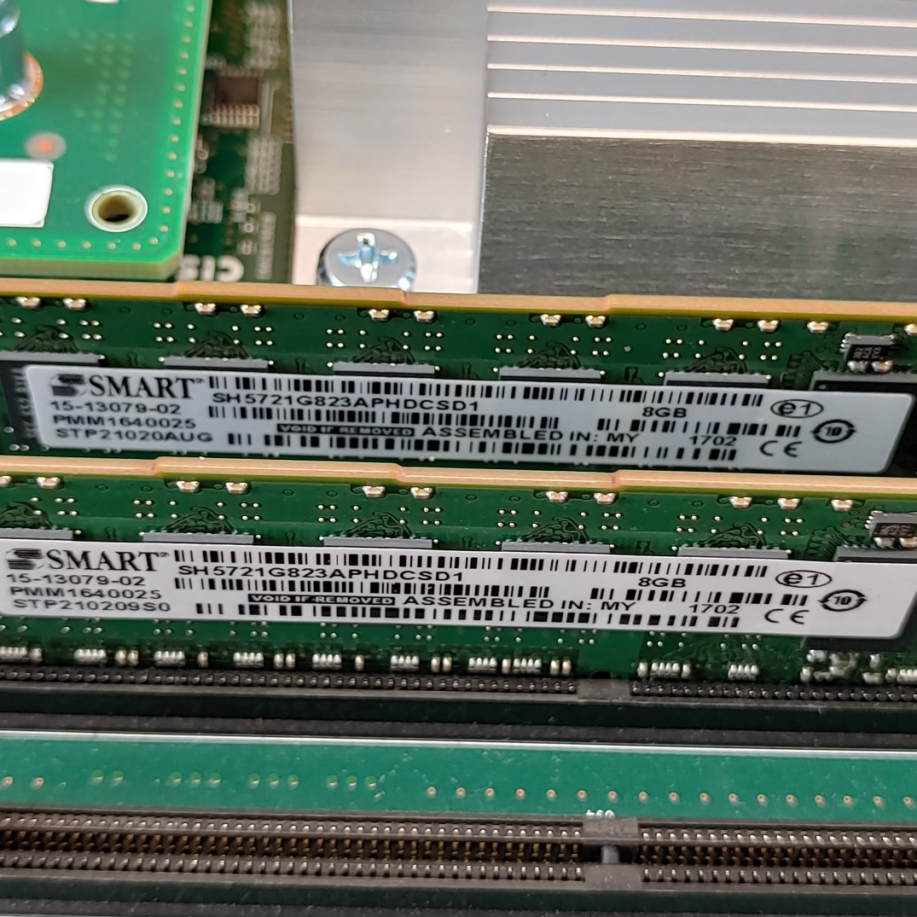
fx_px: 1738
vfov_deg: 29.6
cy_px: 460
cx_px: 452
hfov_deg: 29.6
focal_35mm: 58
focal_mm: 4.36
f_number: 1.8
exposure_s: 1/40
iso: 100
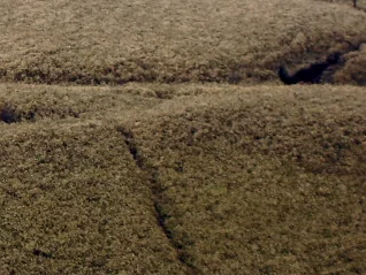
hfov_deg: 6.1
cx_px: -139
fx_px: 3418
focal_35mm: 323
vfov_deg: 4.6
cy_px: -10
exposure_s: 1/250
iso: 50
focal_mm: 17.4
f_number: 4.8
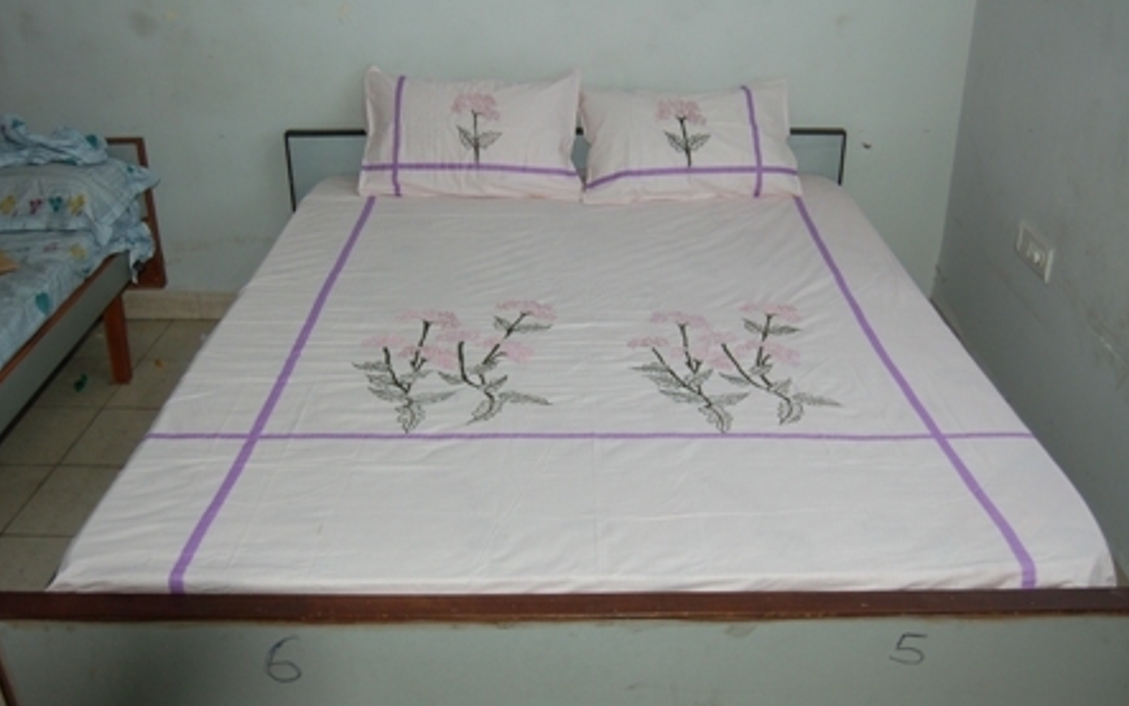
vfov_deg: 35.8
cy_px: 329
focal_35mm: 36
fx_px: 1093
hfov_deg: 54.6
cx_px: 566
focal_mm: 23
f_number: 3.8
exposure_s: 1/60
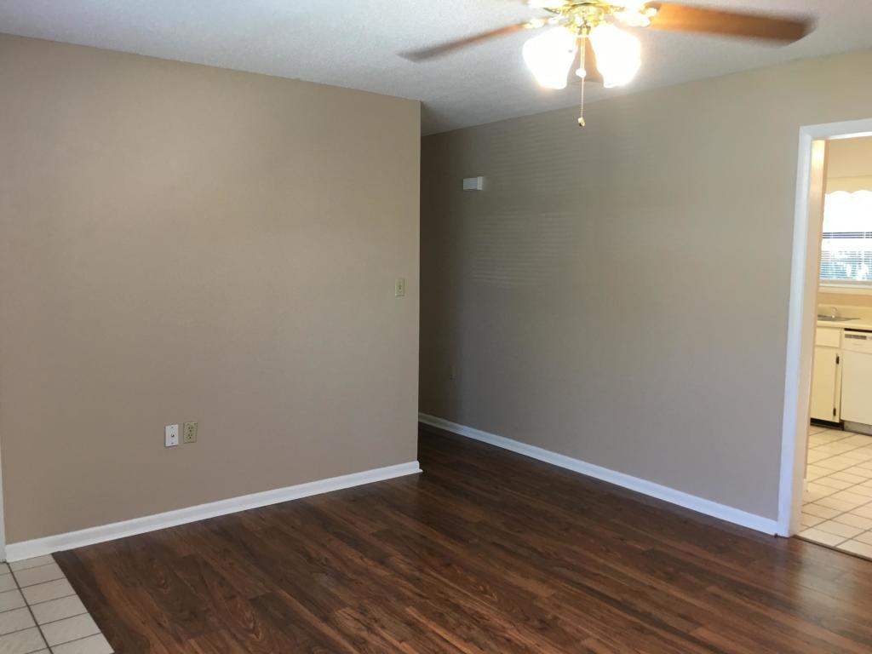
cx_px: 436
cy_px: 327
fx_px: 731
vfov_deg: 48.2
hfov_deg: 61.7
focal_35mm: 29
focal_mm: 4.15
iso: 32
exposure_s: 1/15
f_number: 2.2
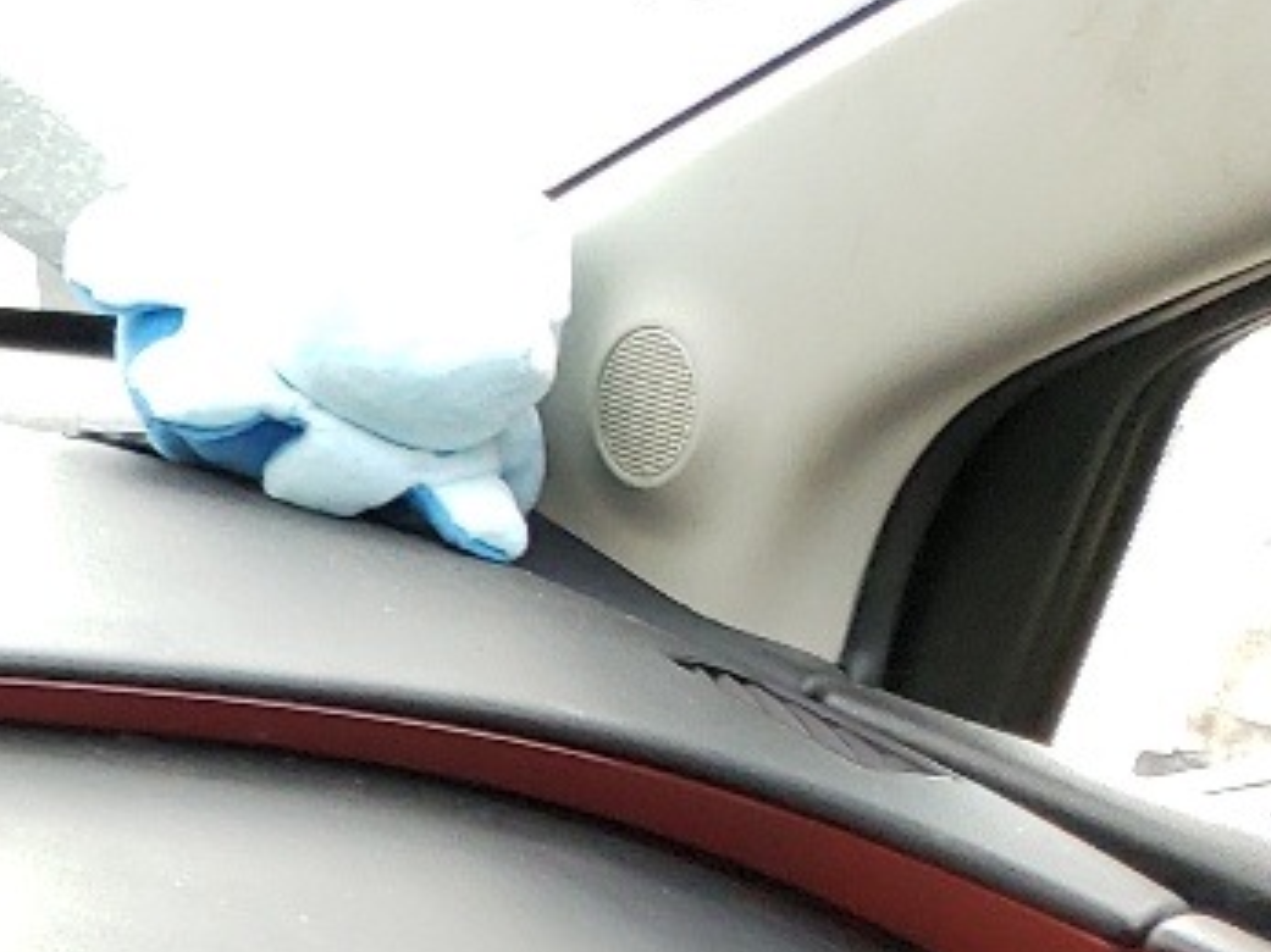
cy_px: 2182
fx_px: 4405
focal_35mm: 120
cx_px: -1304
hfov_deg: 13.8
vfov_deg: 10.8
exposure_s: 1/120
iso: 61
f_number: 1.5
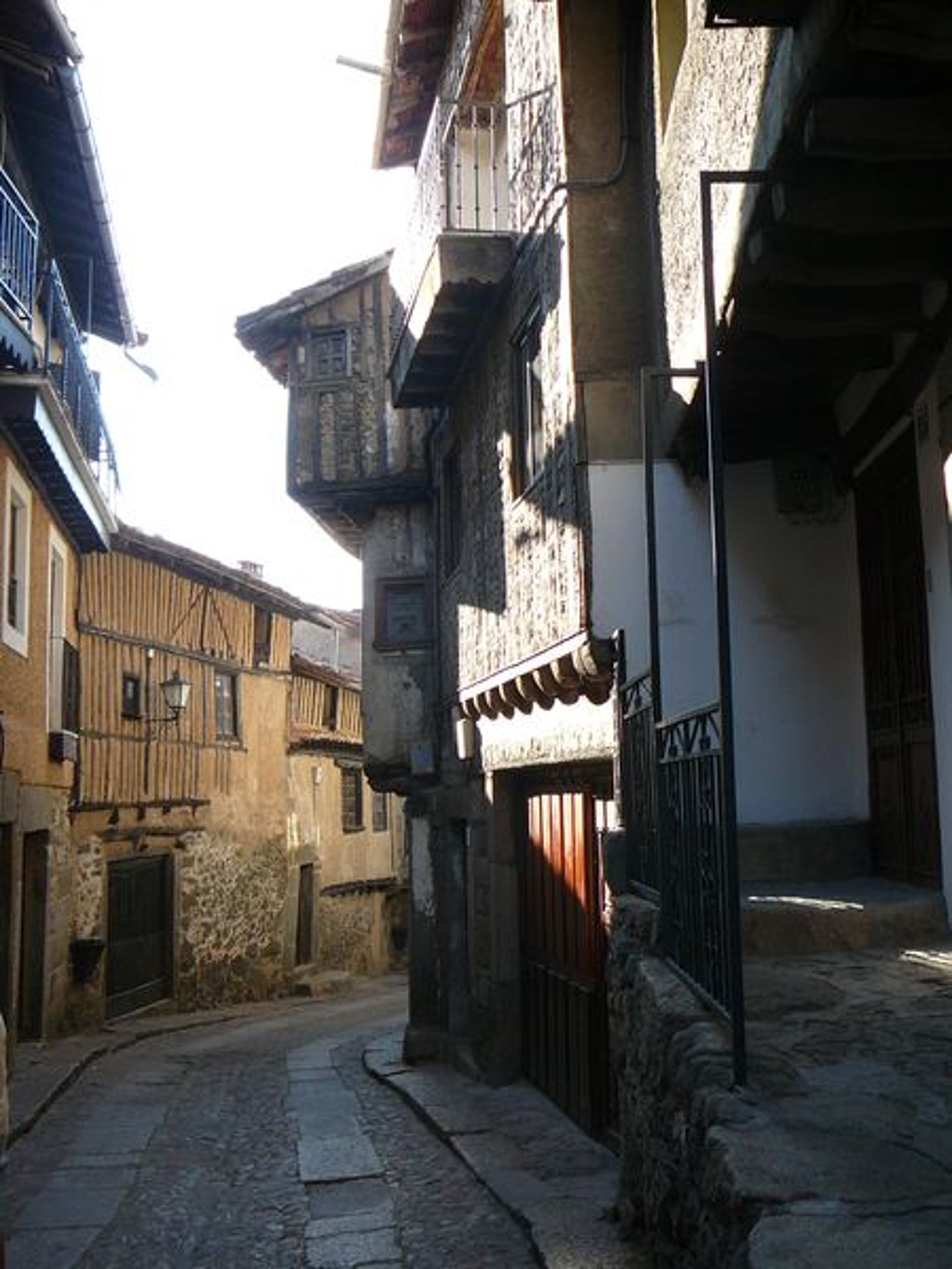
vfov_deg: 52.6
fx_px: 1283
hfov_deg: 40.7
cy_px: 634
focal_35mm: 35
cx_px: 476
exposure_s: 1/160
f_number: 2.8
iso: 80
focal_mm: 5.2
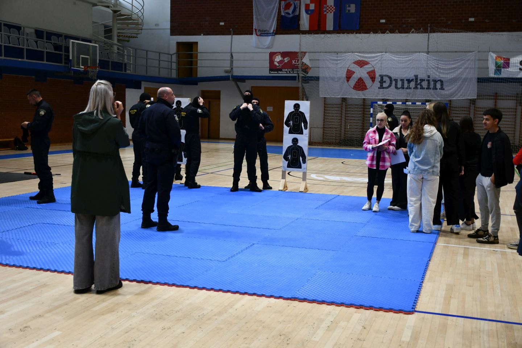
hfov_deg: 48.5
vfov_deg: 33.4
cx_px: 261
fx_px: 580
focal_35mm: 40
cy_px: 174
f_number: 4
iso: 800
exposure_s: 1/200
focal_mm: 27
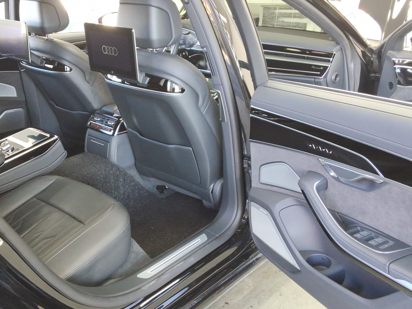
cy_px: 144
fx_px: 452
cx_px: 173
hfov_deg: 48.8
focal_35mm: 38
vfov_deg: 37.7
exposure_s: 1/40
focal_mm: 2.91
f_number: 1.9
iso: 112
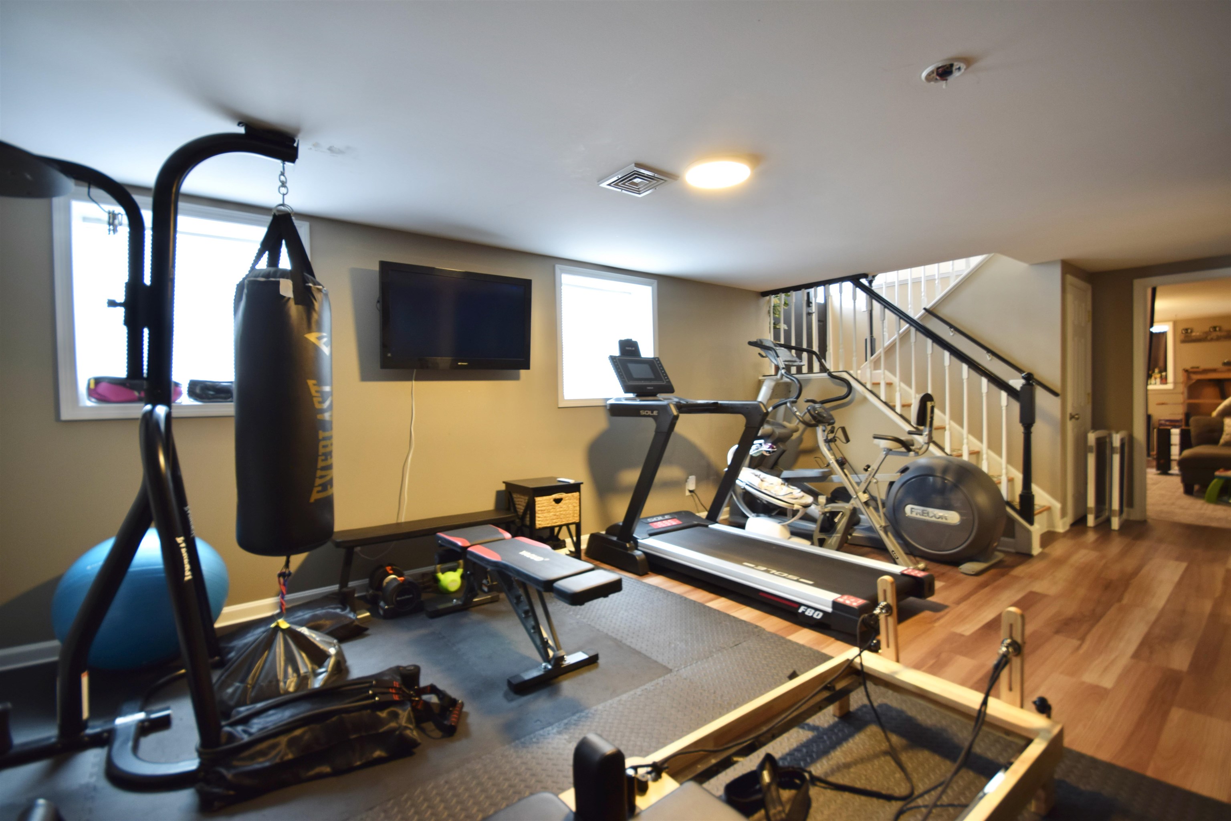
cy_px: 410
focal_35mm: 15
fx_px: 513
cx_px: 616
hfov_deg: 100.4
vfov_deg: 77.3
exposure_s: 1/3
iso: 200
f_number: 6.3
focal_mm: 10
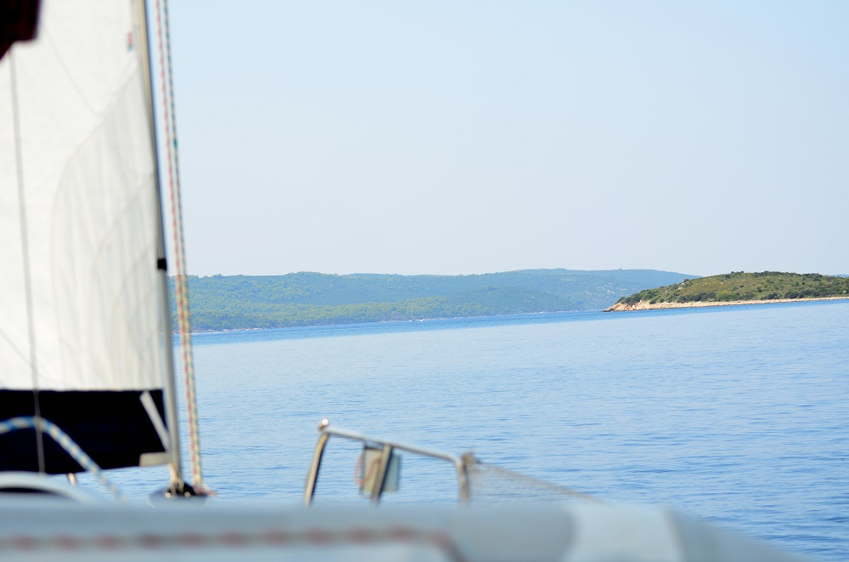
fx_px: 2470
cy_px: 281
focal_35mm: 105
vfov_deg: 13.0
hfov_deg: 19.5
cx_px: 424
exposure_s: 1/400
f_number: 4.5
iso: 100
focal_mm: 70
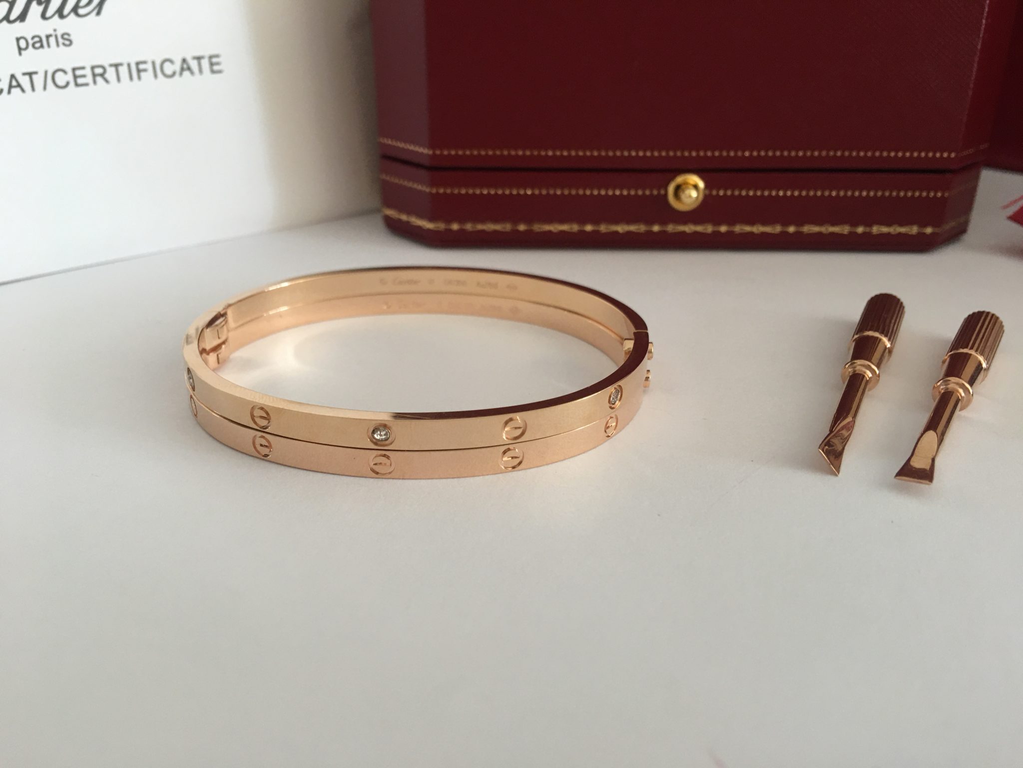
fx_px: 857
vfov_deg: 48.2
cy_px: 384
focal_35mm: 29
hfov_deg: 61.7
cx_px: 512
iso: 40
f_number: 2.2
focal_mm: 4.15
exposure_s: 1/33
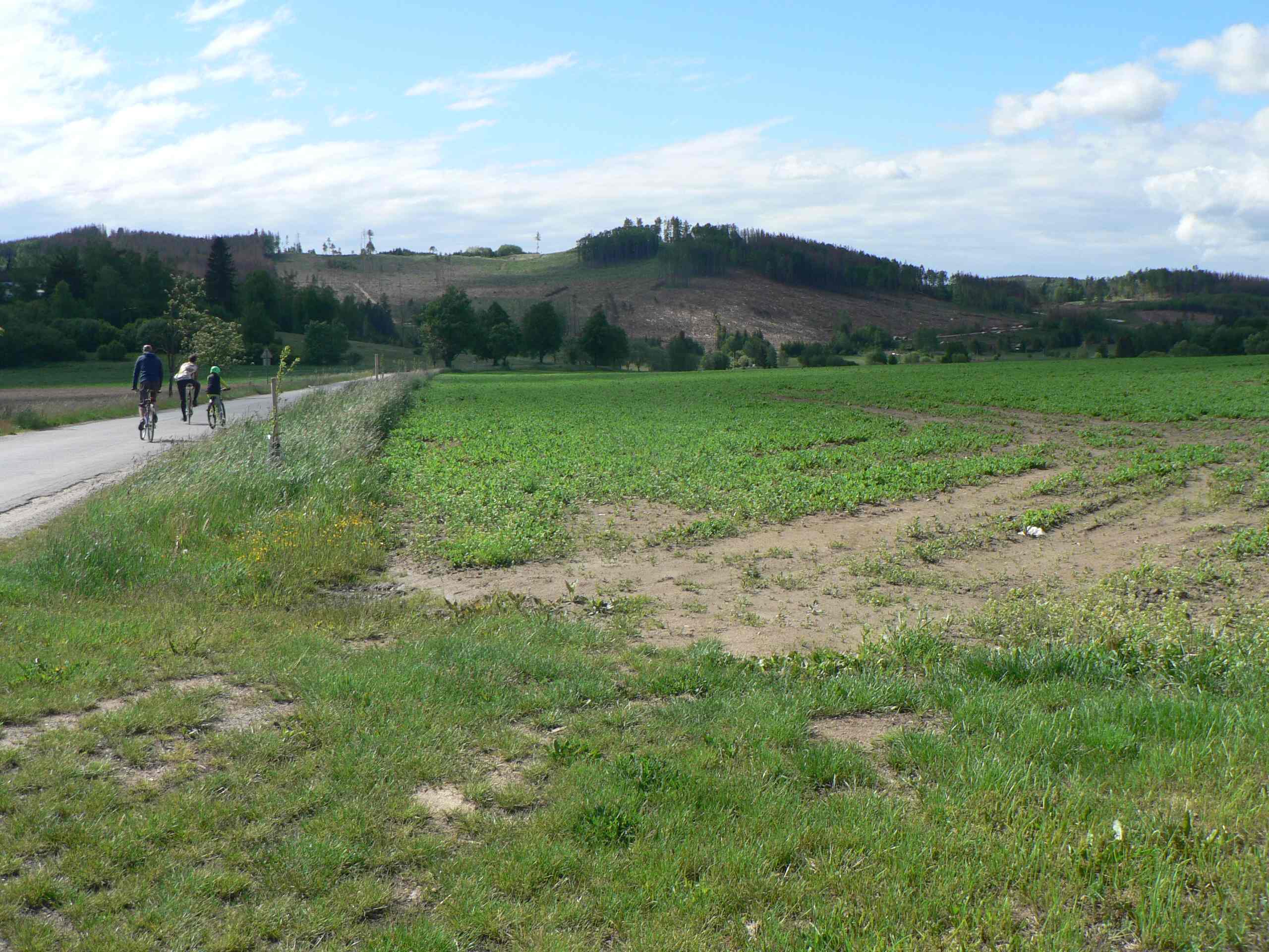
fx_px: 1320
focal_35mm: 36
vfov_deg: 39.7
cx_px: 634
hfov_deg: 51.4
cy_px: 476
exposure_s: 1/400
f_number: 5
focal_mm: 6
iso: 80
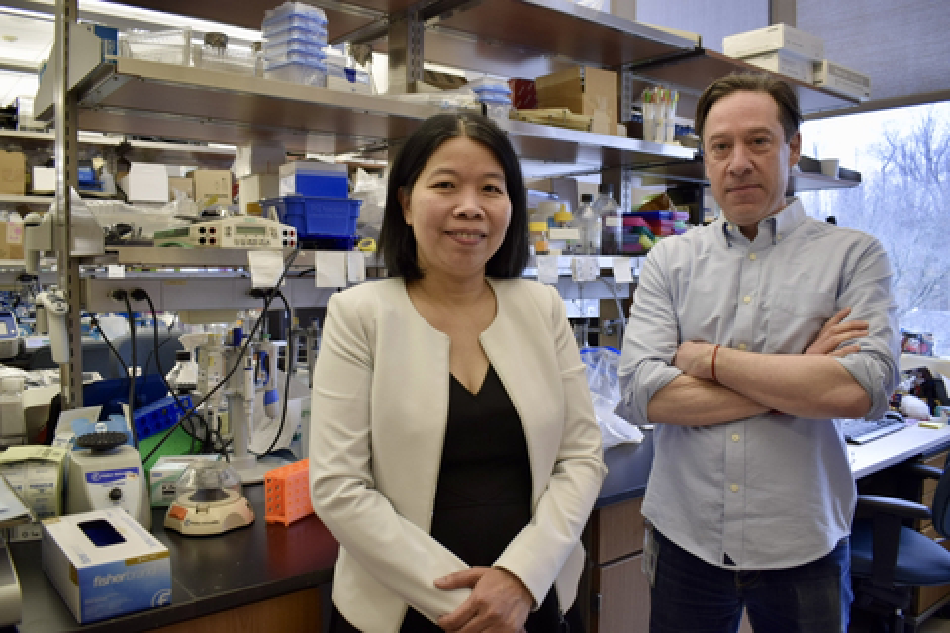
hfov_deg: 61.9
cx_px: 475
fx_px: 792
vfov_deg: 43.6
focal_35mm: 30
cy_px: 316
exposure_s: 1/80
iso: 400
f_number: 4.5
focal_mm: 20
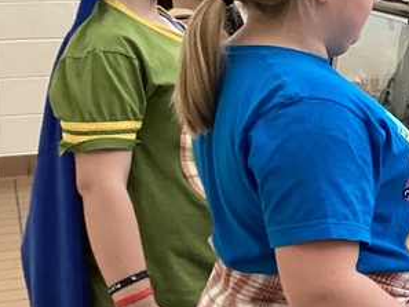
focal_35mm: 107
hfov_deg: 16.5
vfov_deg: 13.8
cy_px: 91
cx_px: 633
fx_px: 1265
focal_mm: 3.3
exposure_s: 1/60
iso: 125
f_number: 2.4
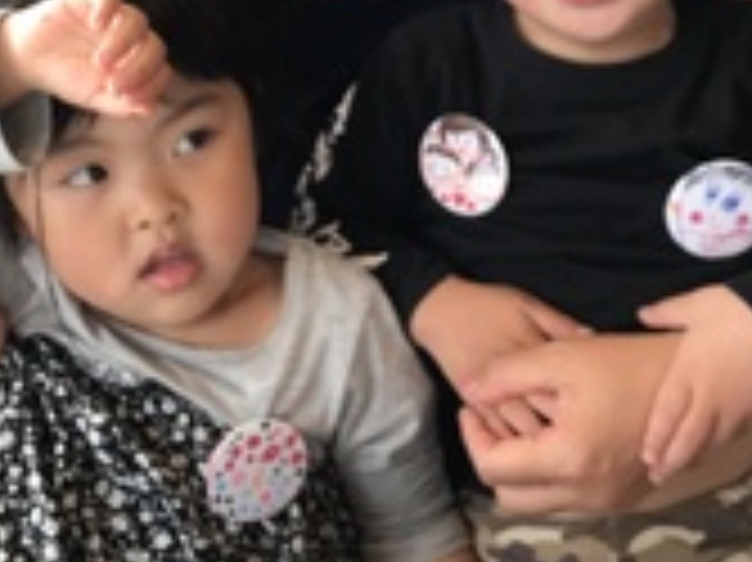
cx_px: 324
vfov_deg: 21.4
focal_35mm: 67
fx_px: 1454
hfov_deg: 29.0
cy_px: 49
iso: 32
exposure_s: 1/120
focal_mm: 3.99
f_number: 1.8
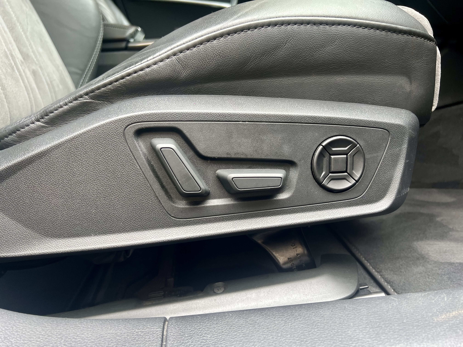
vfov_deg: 53.1
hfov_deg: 67.3
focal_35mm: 26
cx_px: 232
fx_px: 348
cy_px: 174
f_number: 1.5
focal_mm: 5.7
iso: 100
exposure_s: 1/121
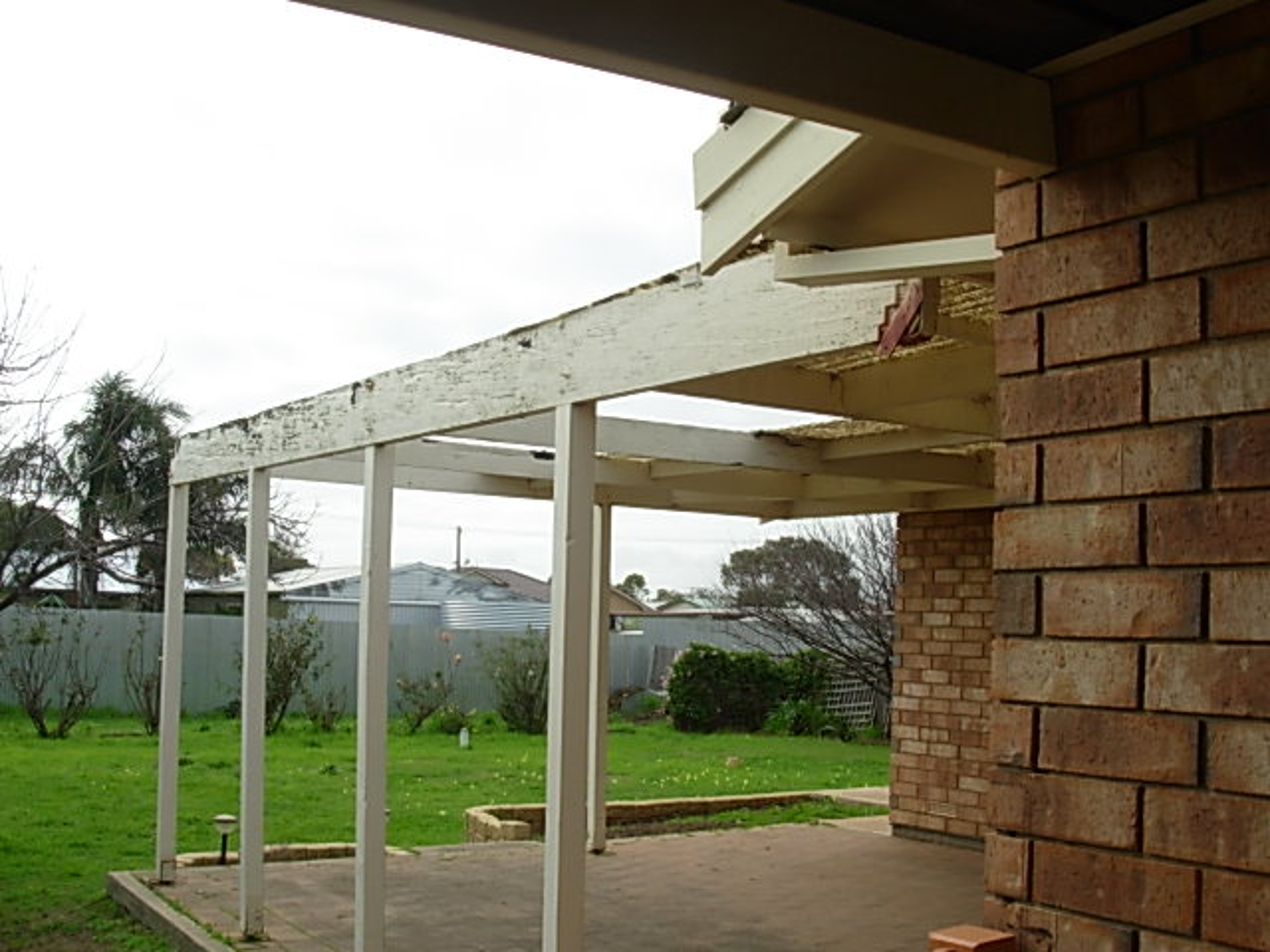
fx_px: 1394
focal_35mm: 38
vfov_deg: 37.7
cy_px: 476
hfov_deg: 49.0
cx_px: 635
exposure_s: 1/373
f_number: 4.9
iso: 50
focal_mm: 6.3
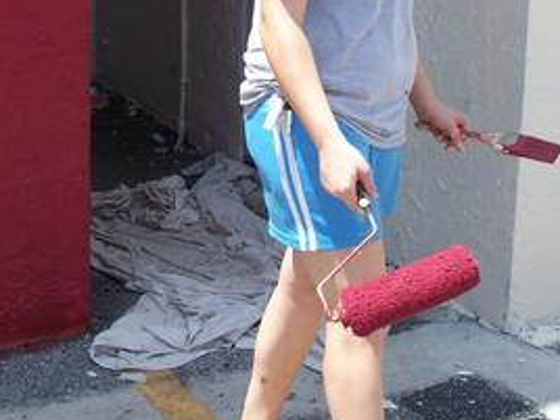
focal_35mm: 86
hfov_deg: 22.7
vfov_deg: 16.8
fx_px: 1391
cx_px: 313
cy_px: 10
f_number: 2.8
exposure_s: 1/640
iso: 64
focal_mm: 7.54
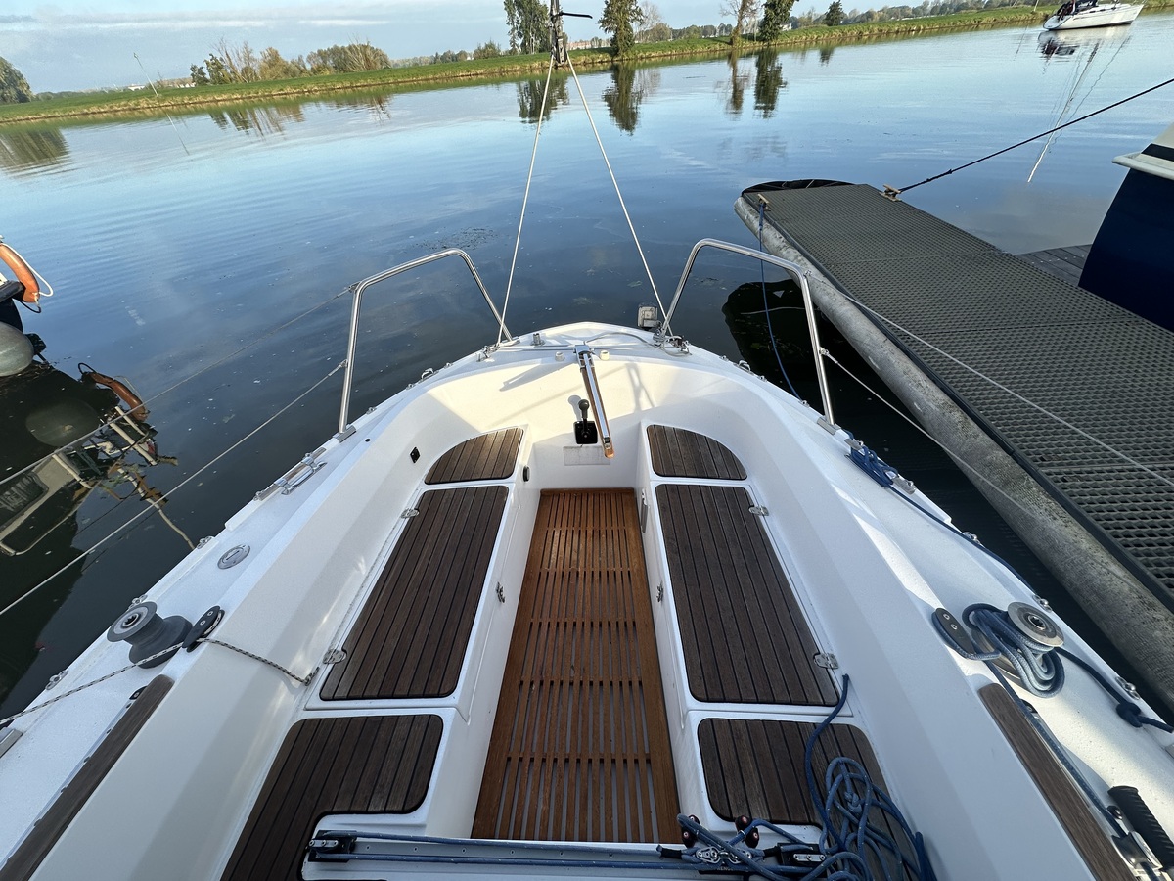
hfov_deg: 102.1
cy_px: 440
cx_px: 587
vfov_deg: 85.7
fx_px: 475
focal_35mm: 14
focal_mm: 2.22
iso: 40
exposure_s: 1/734
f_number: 2.2
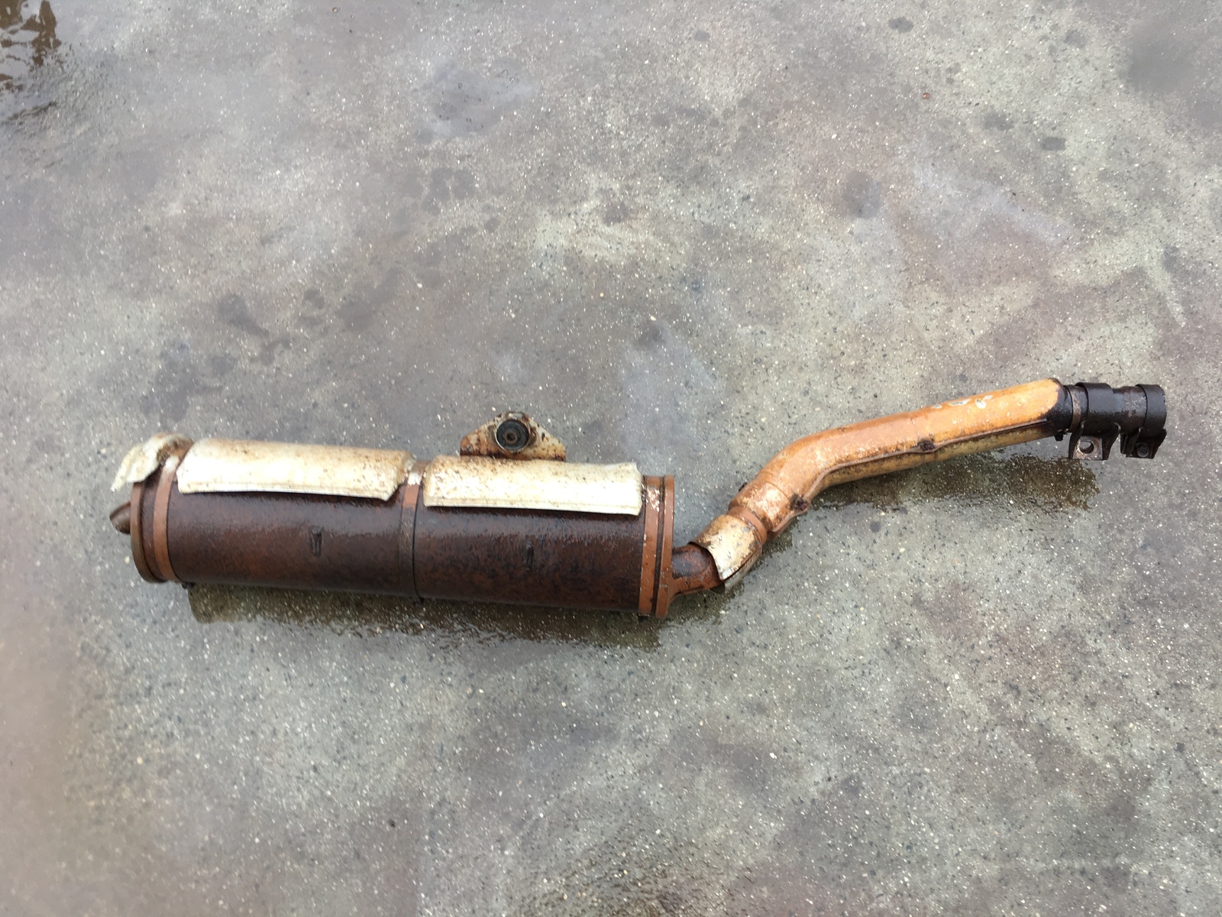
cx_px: 611
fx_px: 1024
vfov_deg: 48.2
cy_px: 458
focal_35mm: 29
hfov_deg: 61.7
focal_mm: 4.15
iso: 25
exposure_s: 1/50
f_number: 2.2
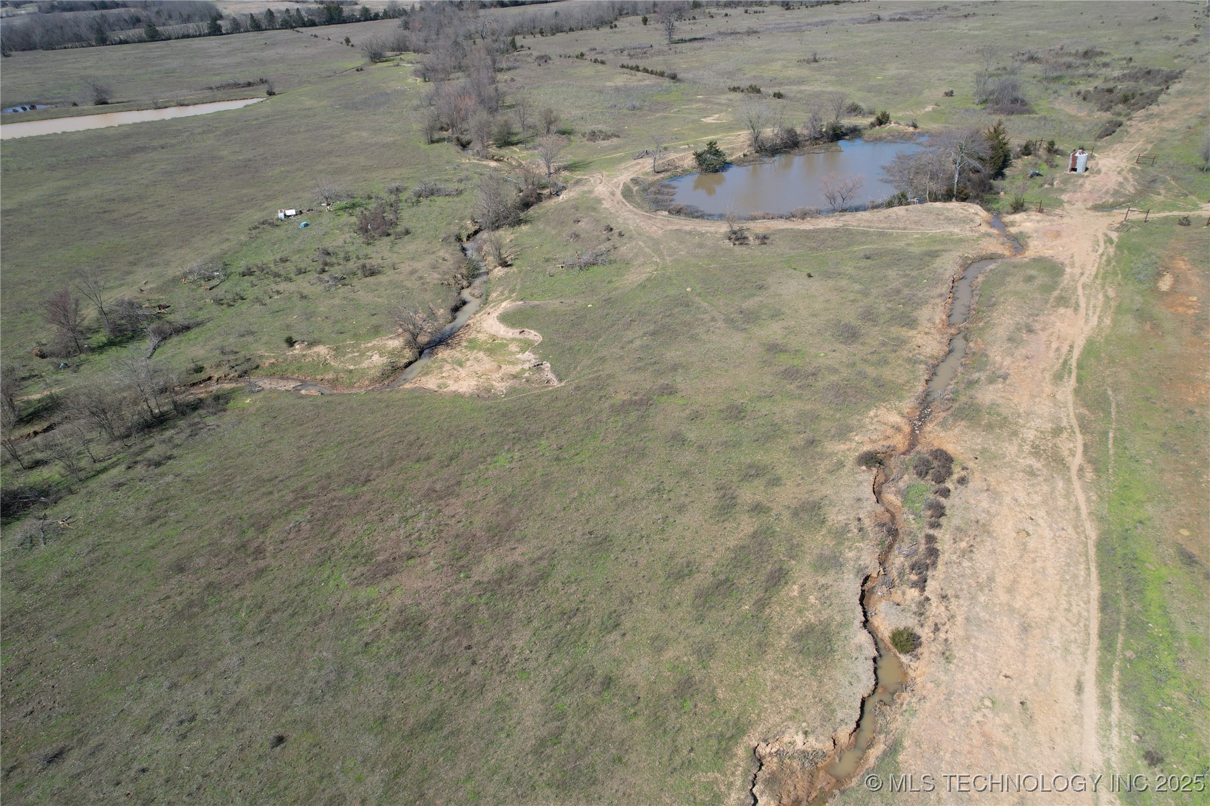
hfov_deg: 78.6
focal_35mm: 22
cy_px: 403
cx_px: 605
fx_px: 739
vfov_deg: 57.2
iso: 100
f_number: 2.8
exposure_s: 1/1500
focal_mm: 8.38
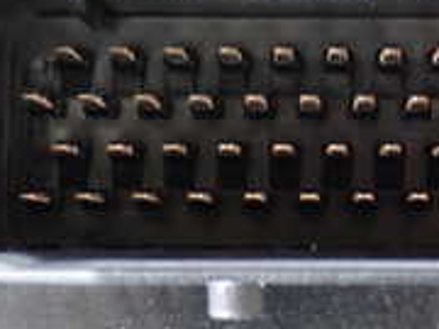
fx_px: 1611
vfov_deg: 11.6
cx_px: 446
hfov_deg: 15.2
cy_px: 83
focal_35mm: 127
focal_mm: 6.83
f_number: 2.7
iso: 800
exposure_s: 1/25
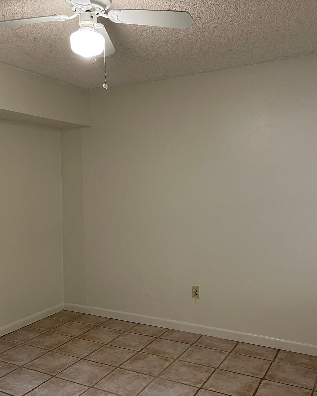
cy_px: 198
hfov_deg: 43.2
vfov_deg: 52.8
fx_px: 399
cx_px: 134
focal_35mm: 34
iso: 125
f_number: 1.6
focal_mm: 5.1
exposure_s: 1/60
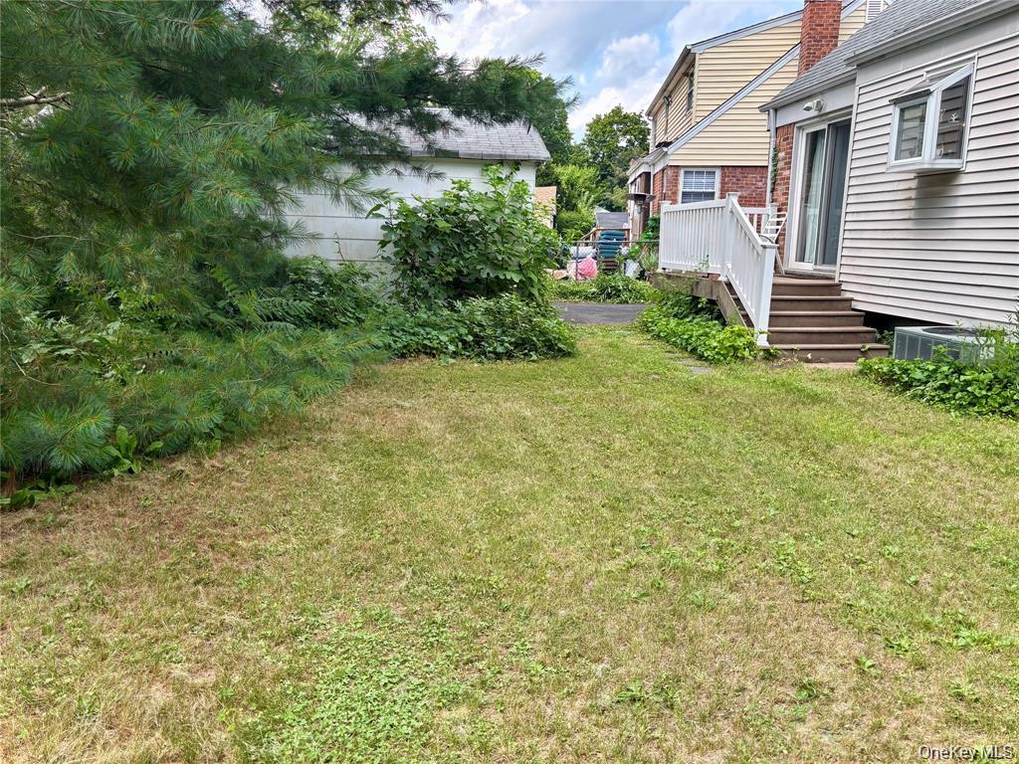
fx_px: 765
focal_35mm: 26
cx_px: 510
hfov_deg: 67.3
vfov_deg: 53.1
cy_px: 382
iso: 50
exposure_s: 1/432
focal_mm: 5.96
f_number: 1.6
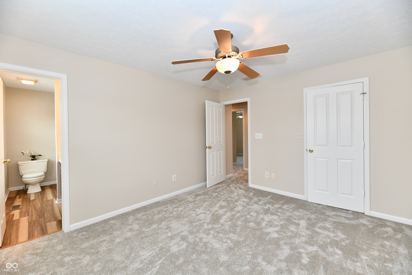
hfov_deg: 104.3
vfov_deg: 81.2
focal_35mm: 14
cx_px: 206
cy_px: 138
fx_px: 160
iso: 640
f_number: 6.3
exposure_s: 1/100
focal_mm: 14
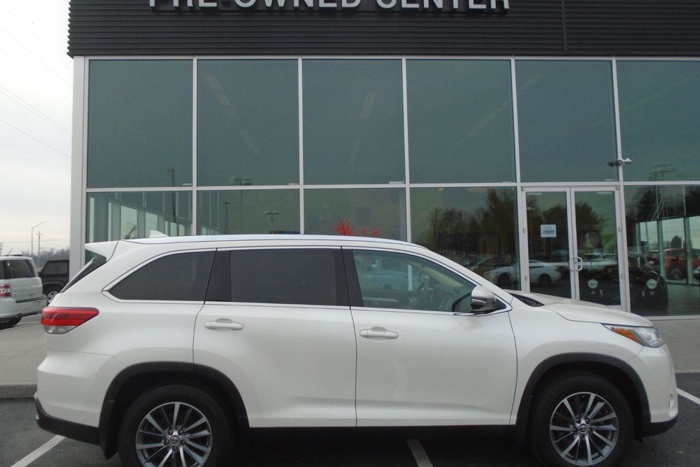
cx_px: 357
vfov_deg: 46.3
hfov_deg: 65.5
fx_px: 544
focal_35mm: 28
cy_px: 214
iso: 100
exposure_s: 1/400
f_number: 3.2
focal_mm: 4.6
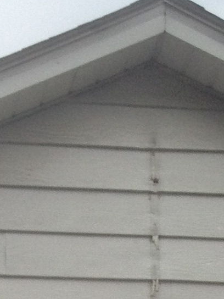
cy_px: 862
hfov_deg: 6.9
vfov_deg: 8.2
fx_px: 1812
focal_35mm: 210
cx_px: -158
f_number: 2.4
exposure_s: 1/273
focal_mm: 4.28
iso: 50
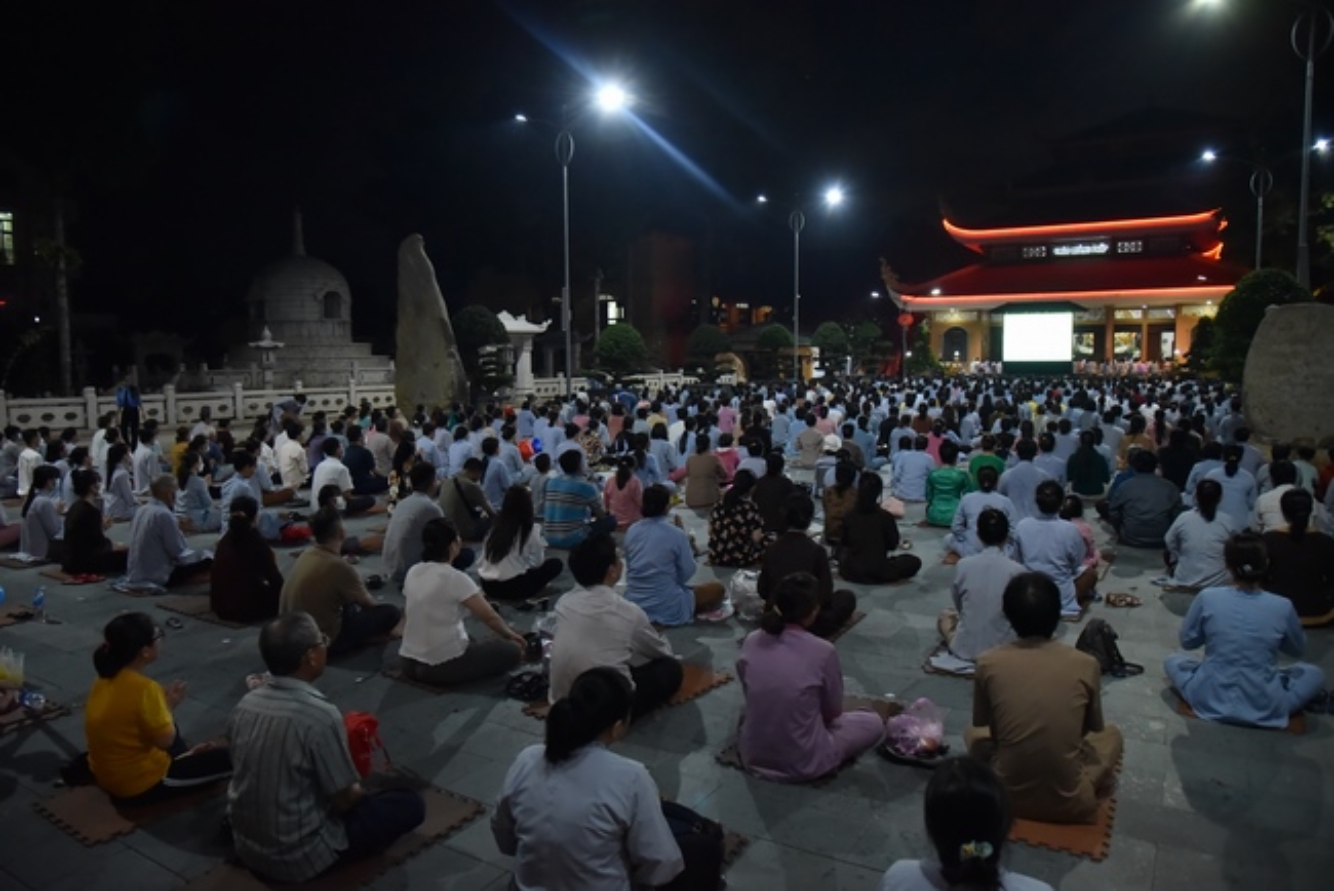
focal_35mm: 24
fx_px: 890
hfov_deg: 73.7
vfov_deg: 53.2
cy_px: 446
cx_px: 667
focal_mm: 24
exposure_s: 1/125
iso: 3200
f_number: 4.5
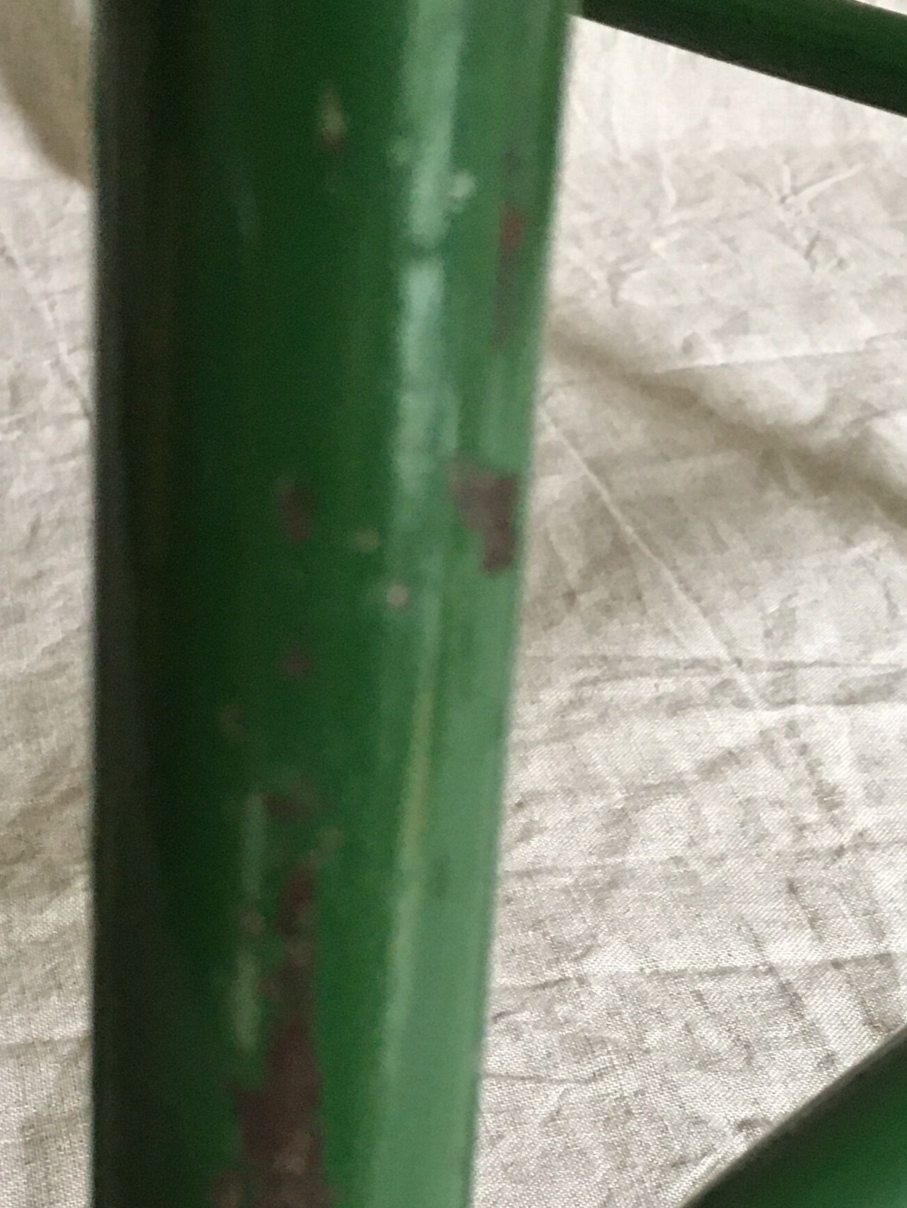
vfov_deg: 28.6
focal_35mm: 67
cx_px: 279
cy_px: 875
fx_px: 2340
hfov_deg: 21.8
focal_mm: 4.15
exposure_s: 1/25
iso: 200
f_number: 2.2
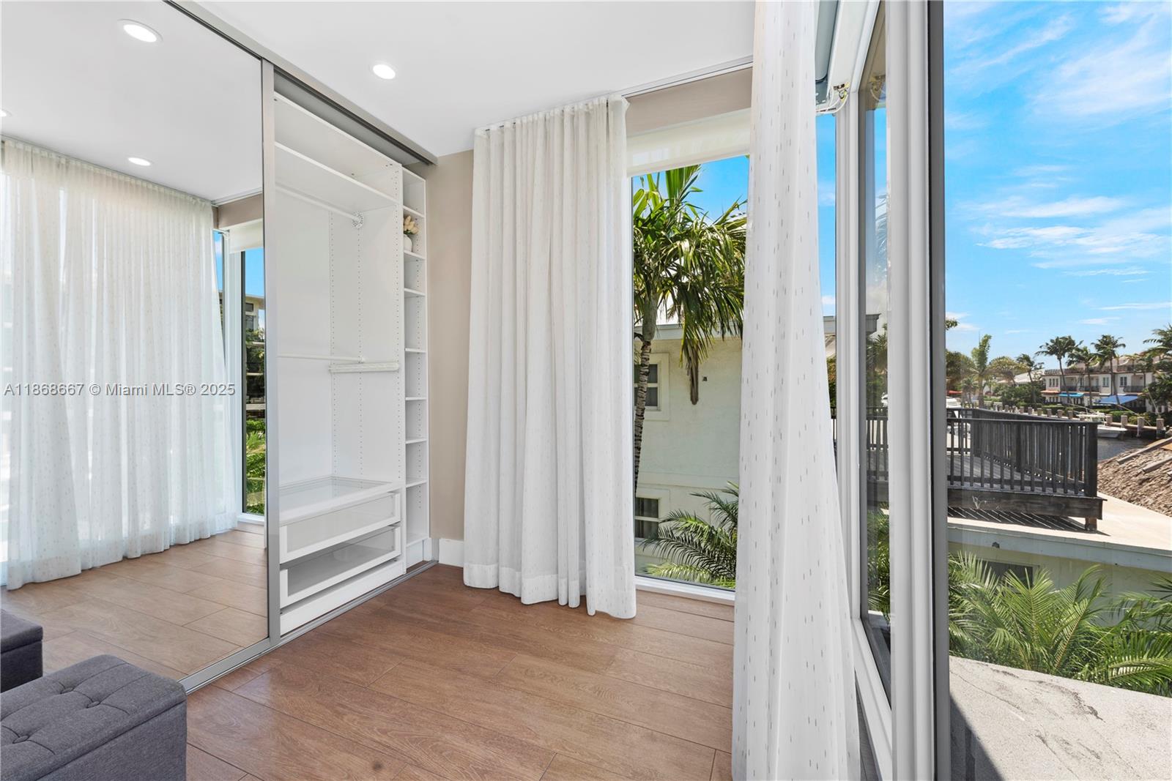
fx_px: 456
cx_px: 586
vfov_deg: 81.2
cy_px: 390
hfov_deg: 104.2
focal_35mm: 14
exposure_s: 1/100
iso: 100
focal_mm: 14
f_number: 8
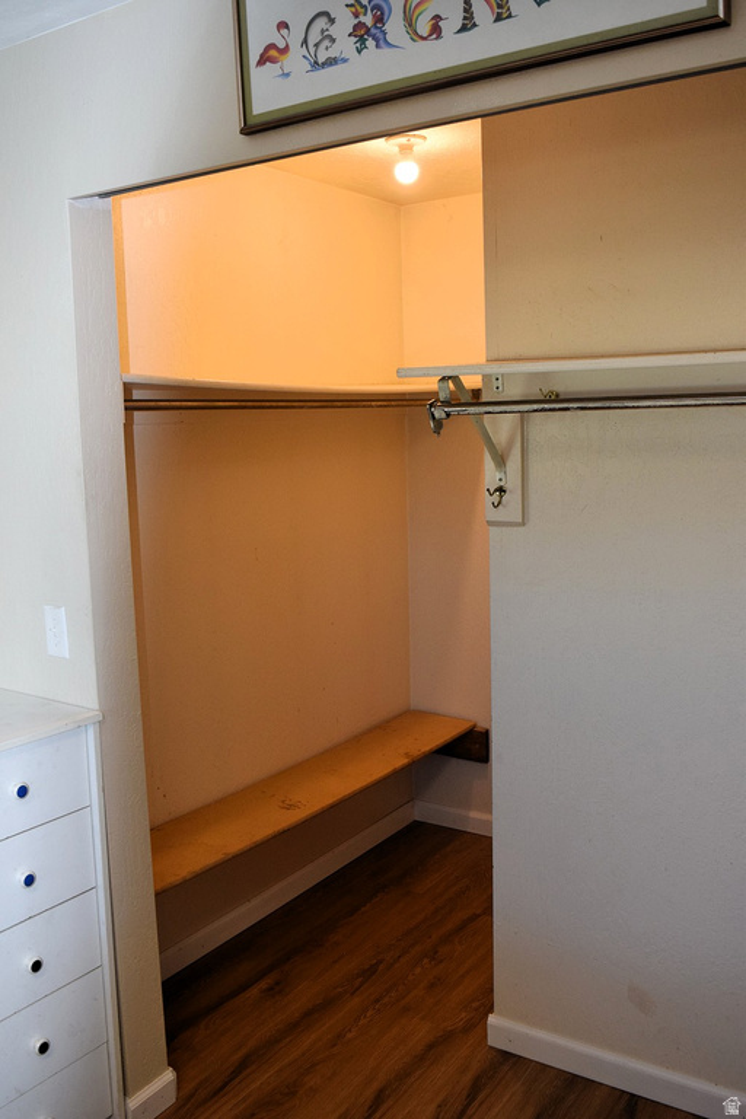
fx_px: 1026
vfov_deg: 57.2
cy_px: 560
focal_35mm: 33
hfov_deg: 40.0
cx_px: 373
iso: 800
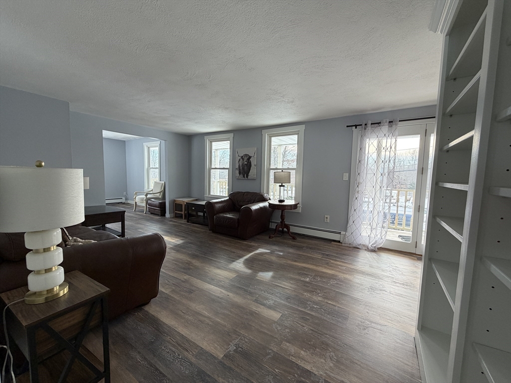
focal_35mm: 14
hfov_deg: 102.1
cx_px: 256
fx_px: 207
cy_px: 192
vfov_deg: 85.7
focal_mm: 2.22
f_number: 2.2
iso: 125
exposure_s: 1/120
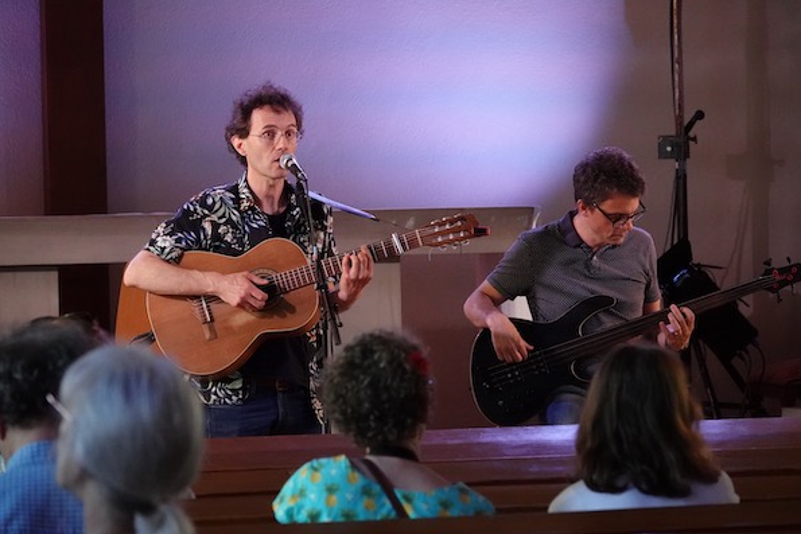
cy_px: 266
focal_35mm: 231
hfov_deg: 8.9
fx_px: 5141
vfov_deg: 6.0
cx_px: 401
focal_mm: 83.9
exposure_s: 1/250
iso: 2500
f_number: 4
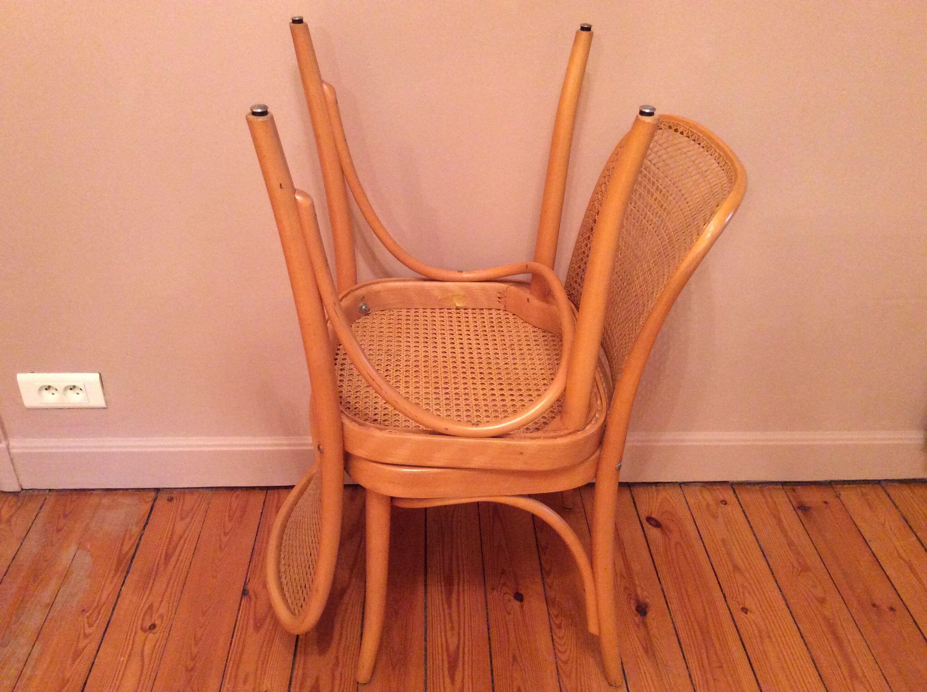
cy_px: 346
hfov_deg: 56.9
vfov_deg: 44.1
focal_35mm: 32
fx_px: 856
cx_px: 464
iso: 320
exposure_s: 1/25
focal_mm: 3.3
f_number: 2.4
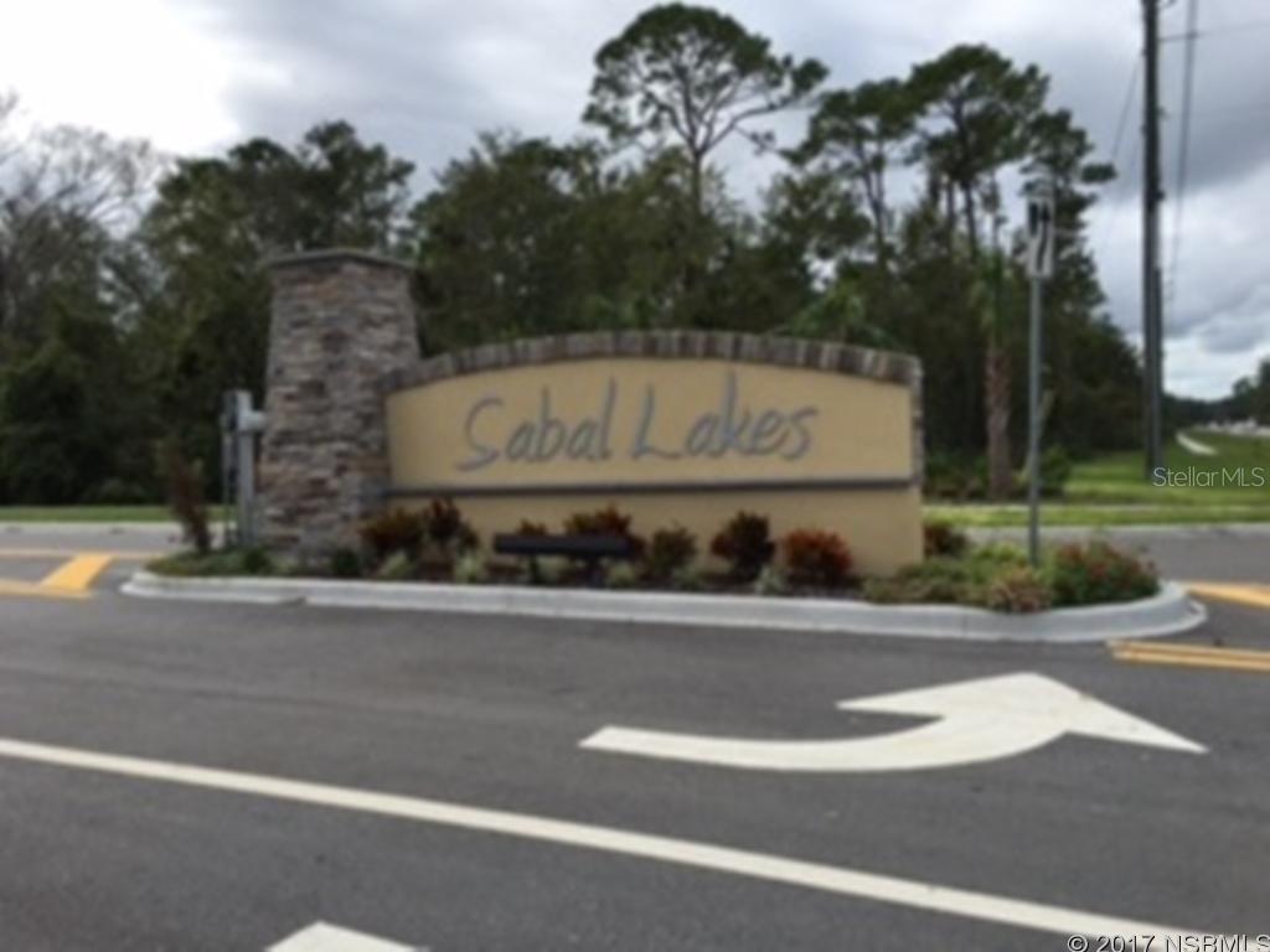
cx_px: 635
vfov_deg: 48.2
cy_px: 476
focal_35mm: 29
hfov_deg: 61.7
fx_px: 1064
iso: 25
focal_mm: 4.15
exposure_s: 1/1068
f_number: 2.2
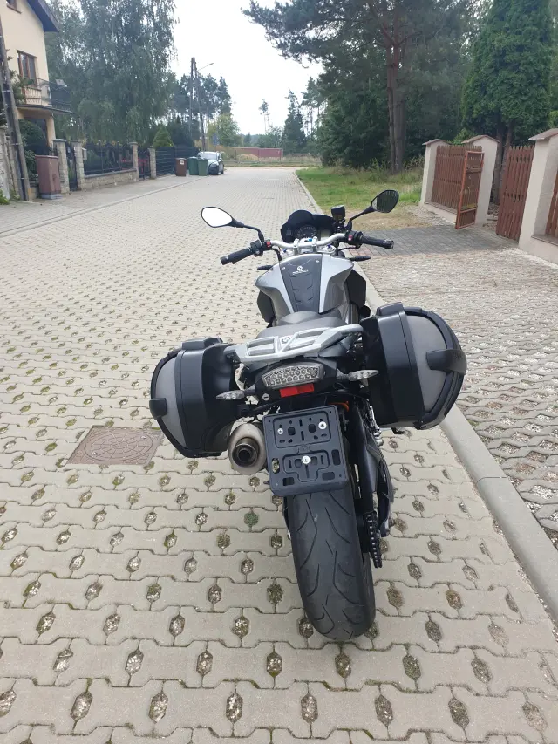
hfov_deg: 53.1
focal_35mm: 26
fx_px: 559
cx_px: 279
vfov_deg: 67.3
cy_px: 372
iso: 50
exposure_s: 1/203
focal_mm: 4.3
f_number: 2.4
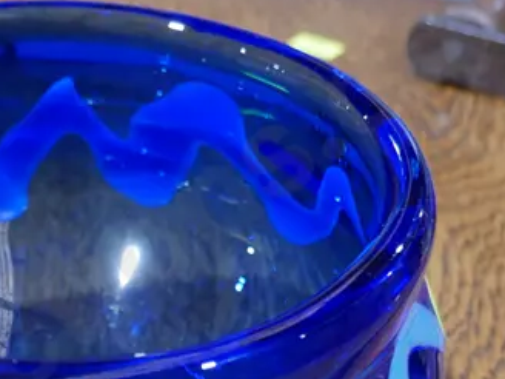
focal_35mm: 100
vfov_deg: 14.5
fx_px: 1459
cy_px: 391
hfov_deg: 19.0
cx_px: -31
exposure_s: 1/60
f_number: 3.6
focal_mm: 16
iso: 640
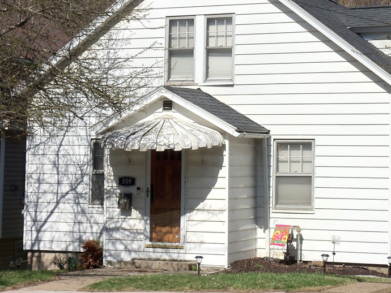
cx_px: 269
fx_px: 1040
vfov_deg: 16.1
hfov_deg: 21.2
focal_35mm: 92
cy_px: 126
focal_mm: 11.1
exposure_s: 1/250
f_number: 10.4
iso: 64
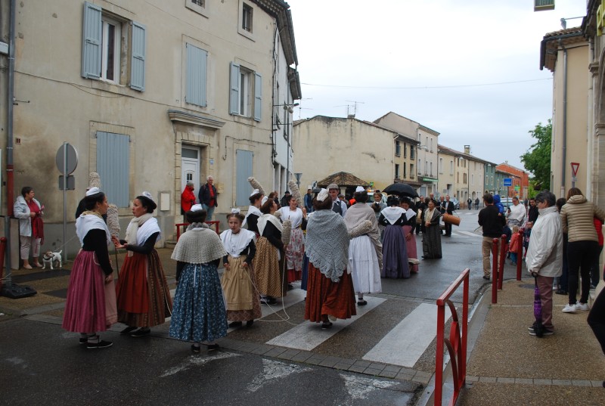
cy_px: 203
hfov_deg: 61.8
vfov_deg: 43.8
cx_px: 302
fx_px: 505
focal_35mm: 30
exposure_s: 1/125
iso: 125
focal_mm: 20
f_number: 5.6
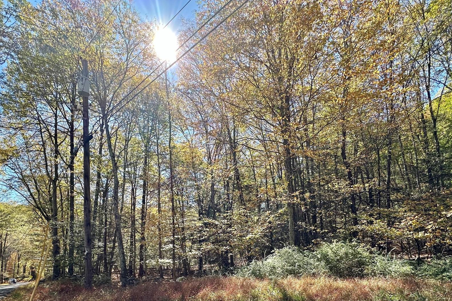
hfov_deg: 86.9
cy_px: 218
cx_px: 220
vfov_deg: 61.7
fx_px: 238
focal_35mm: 19
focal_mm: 2.22
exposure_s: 1/606
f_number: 2.2
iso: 40
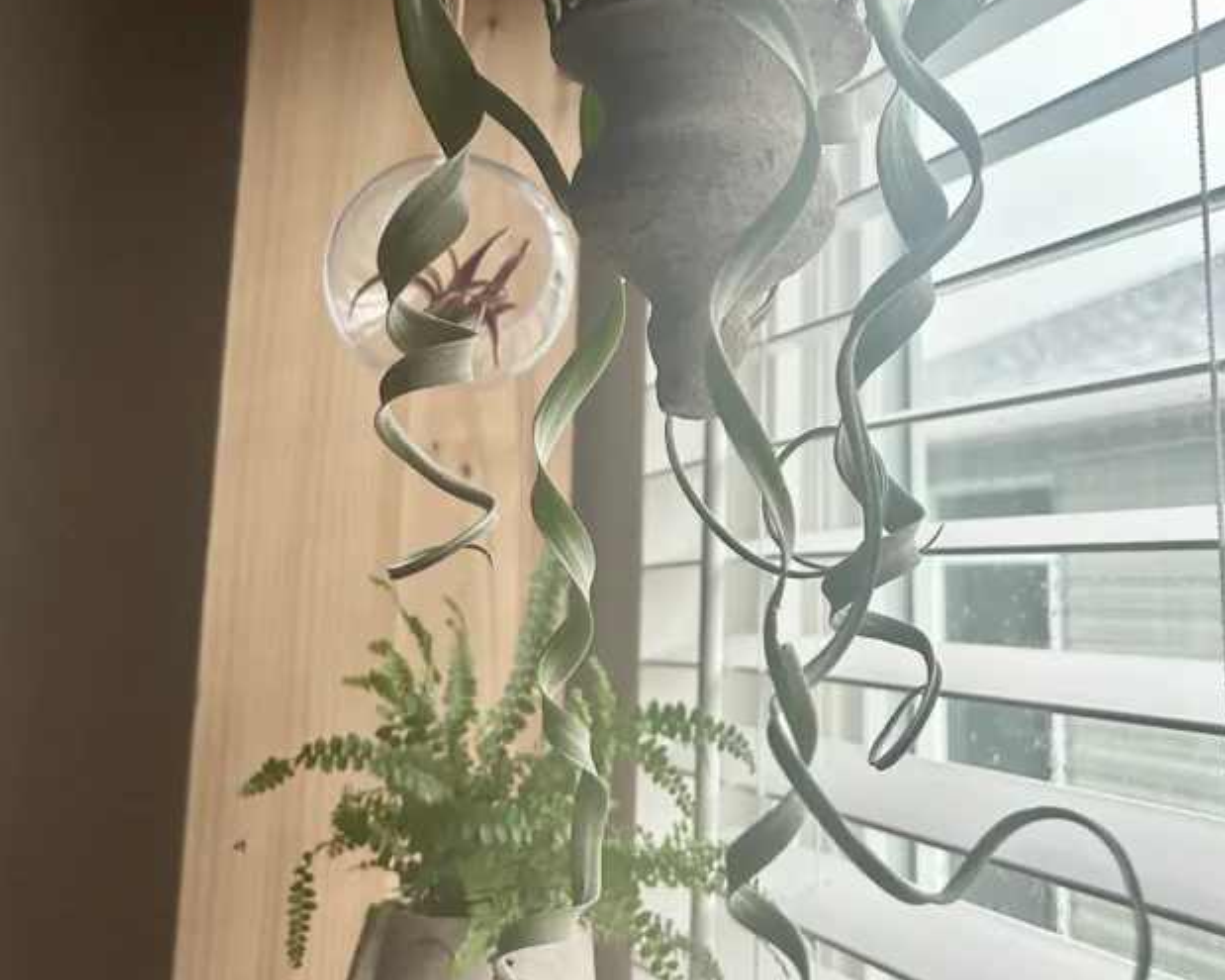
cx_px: 629
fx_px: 1522
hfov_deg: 43.8
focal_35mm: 42
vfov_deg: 34.7
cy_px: 222
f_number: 1.5
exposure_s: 1/60
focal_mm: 5.7
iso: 250
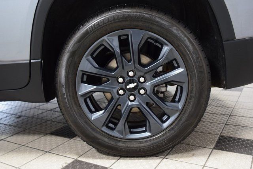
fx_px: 253
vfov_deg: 36.9
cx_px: 126
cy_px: 84
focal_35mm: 36
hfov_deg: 53.1
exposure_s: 1/60
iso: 1600
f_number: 3.2
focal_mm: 24
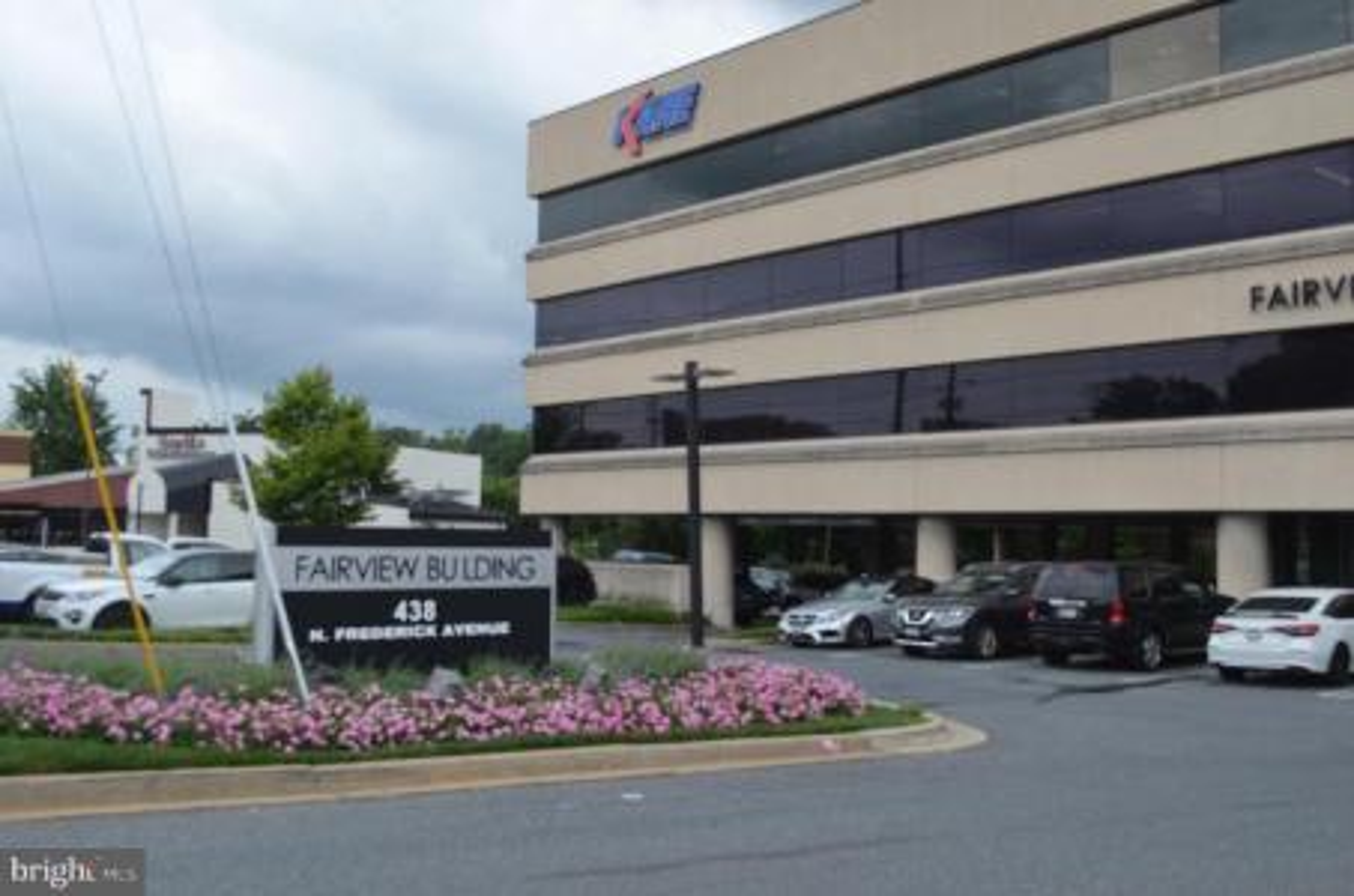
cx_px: 677
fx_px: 1351
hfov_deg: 53.2
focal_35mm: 36
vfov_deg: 36.7
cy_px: 448
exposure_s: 1/250
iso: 160
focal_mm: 24
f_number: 8
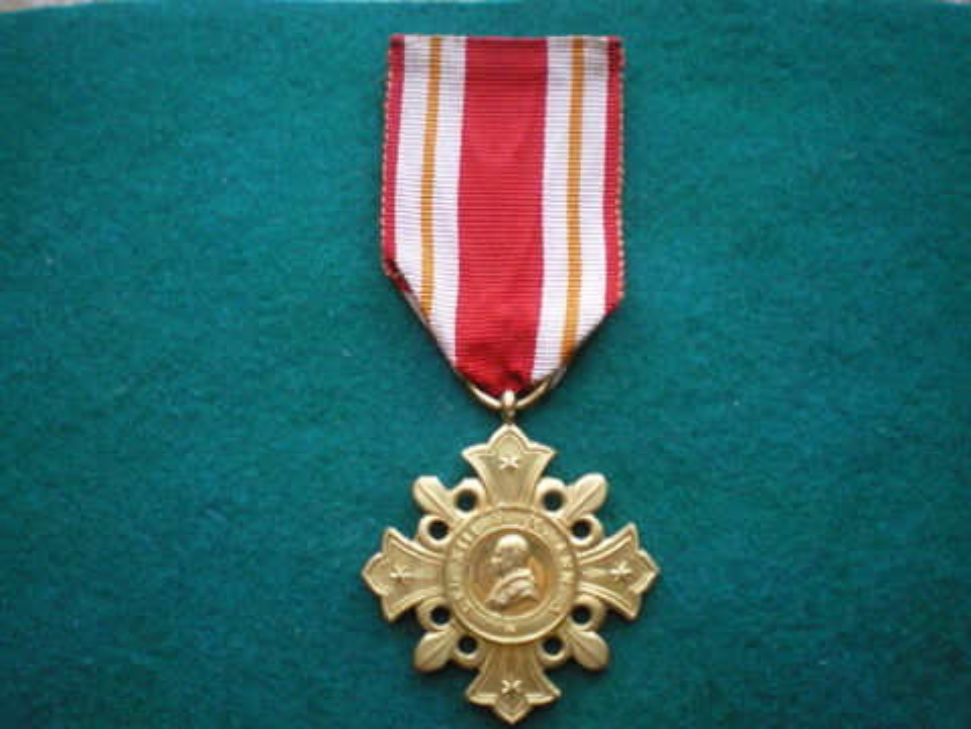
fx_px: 1066
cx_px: 486
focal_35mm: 38
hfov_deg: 49.0
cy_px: 364
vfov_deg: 37.7
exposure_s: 1/25
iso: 400
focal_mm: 6.3
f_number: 3.1
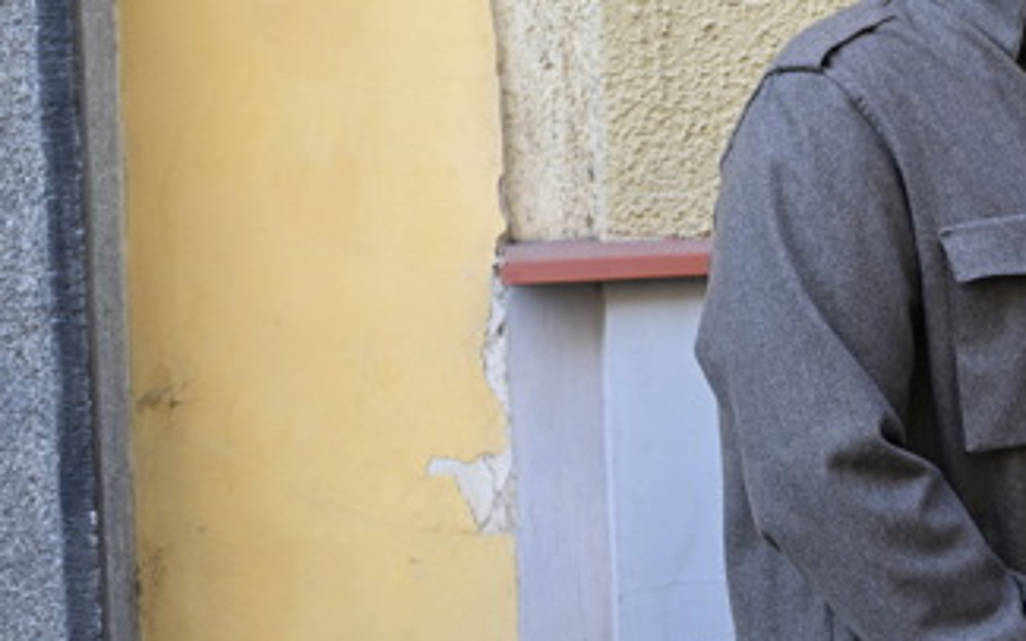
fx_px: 1903
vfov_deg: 19.0
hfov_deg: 28.0
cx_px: 1070
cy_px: 171
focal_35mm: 68
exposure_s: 1/500
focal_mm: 31.5
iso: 800
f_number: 4.5
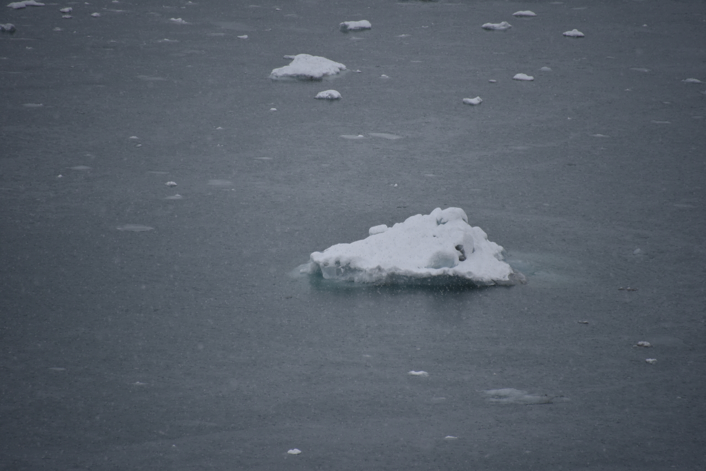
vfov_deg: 4.6
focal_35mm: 300
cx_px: 353
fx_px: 5884
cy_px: 236
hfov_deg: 6.9
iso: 320
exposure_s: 1/640
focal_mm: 300
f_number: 5.6
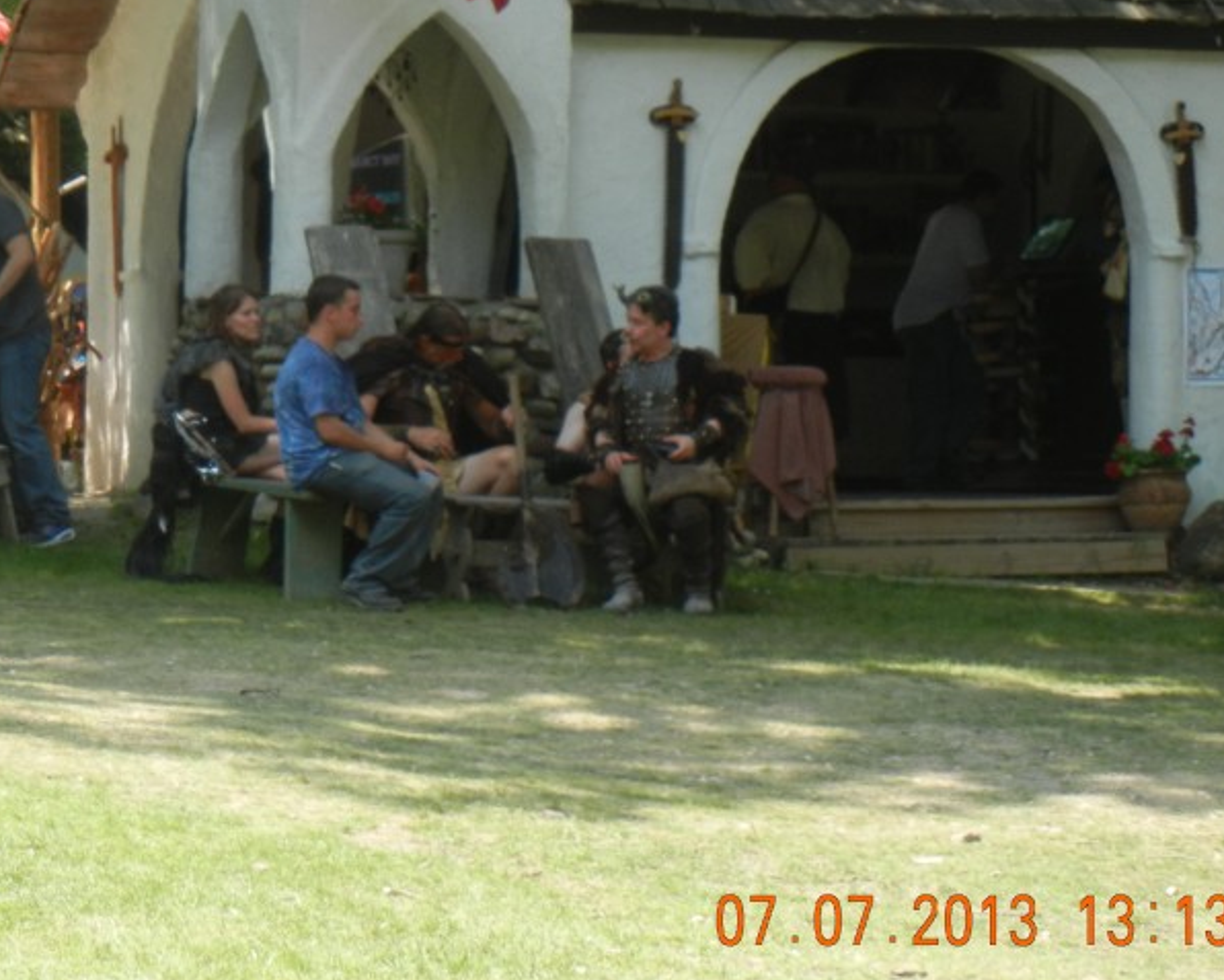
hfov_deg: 11.3
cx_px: 310
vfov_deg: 9.0
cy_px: 296
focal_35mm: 171
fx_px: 6196
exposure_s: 1/234
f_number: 4.5
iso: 160
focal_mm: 18.3
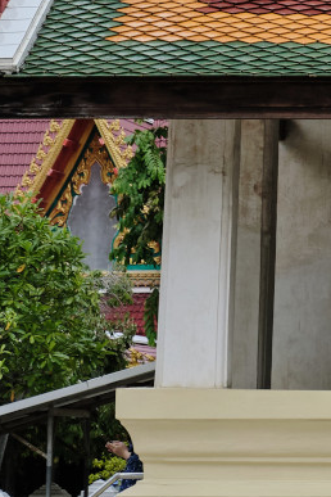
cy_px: -222
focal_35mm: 222
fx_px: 3062
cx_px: 613
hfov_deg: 6.1
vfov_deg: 9.1
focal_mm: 35
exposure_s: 1/2400
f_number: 5.6
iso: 400
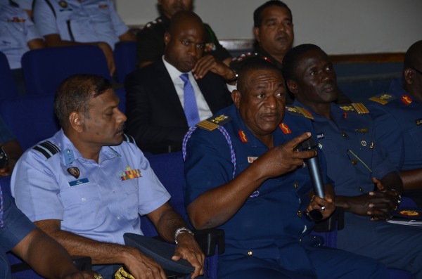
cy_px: 140
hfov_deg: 14.4
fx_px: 1666
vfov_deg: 9.6
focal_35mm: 142
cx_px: 211
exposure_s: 1/125
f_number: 5.3
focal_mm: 95
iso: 200
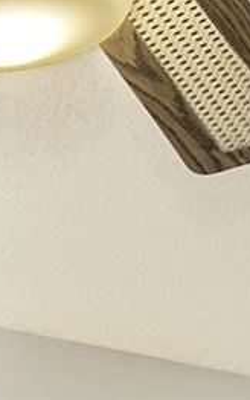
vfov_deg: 9.4
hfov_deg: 6.8
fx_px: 1949
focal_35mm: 179
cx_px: -413
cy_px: 1167
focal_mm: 15
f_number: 6.3
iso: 320
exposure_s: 1/100
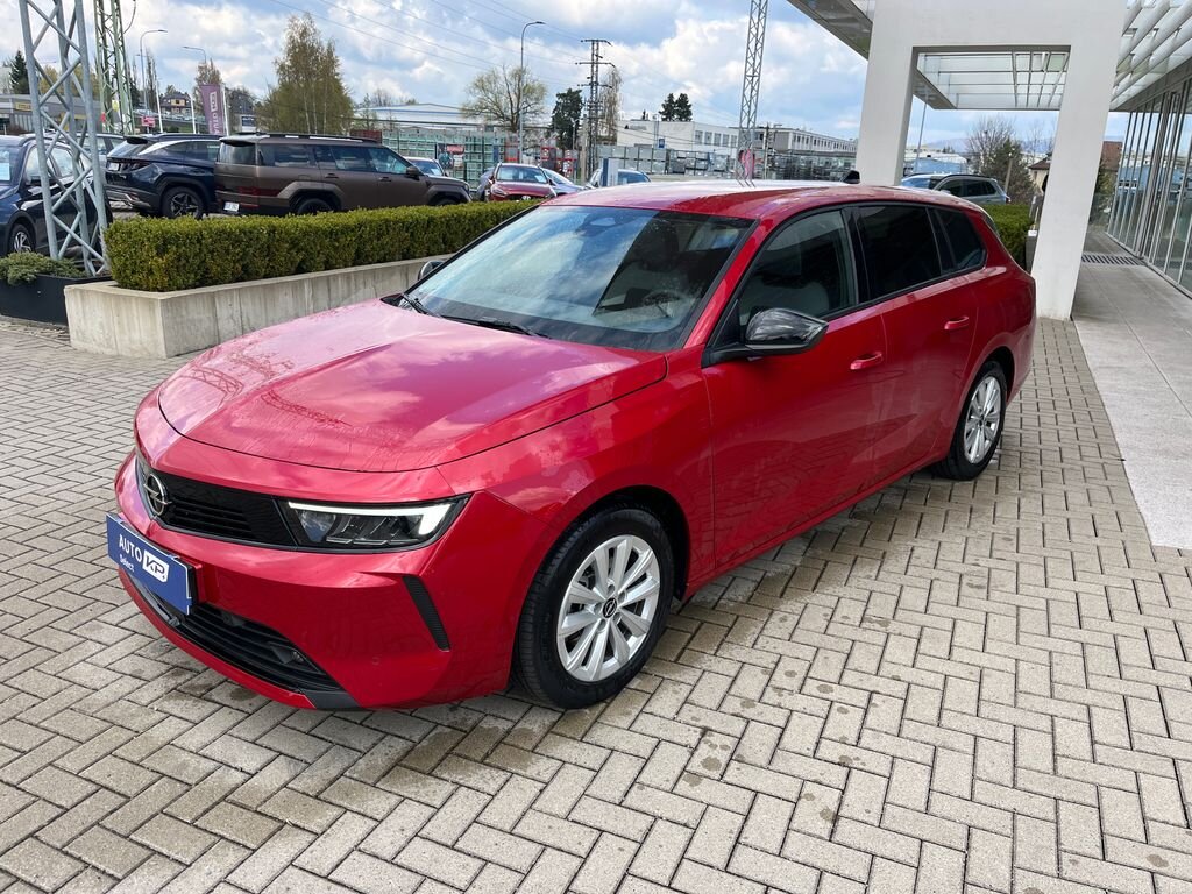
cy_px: 447
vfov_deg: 53.1
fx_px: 895
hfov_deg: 67.3
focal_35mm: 26
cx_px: 596
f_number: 1.6
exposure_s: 1/1018
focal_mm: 5.1
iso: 50
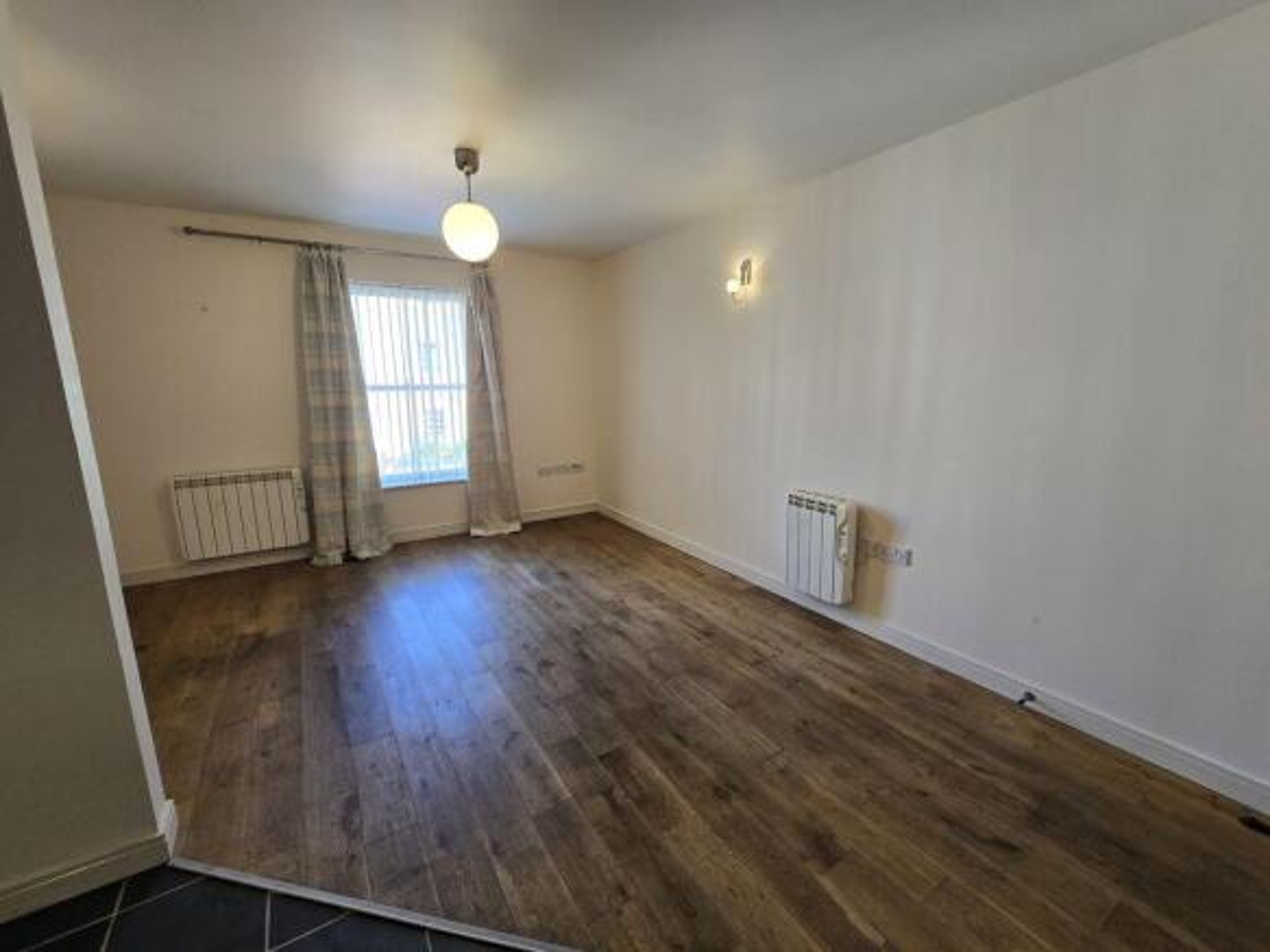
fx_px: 477
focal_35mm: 13
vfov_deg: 89.9
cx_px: 635
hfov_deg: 106.2
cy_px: 476
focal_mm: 2.2
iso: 160
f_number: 2.2
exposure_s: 1/60
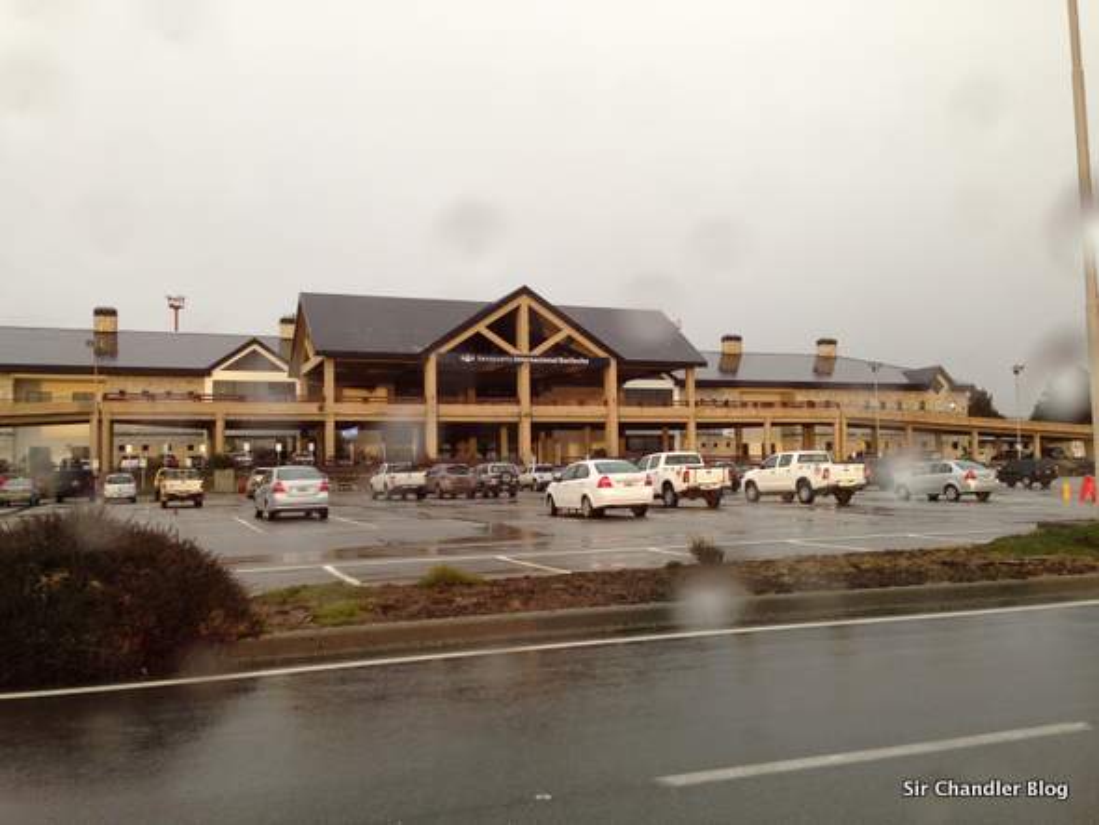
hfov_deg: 55.3
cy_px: 412
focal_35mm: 33
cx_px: 550
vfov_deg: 43.0
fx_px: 1048
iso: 50
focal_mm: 4.13
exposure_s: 1/60
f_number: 2.4
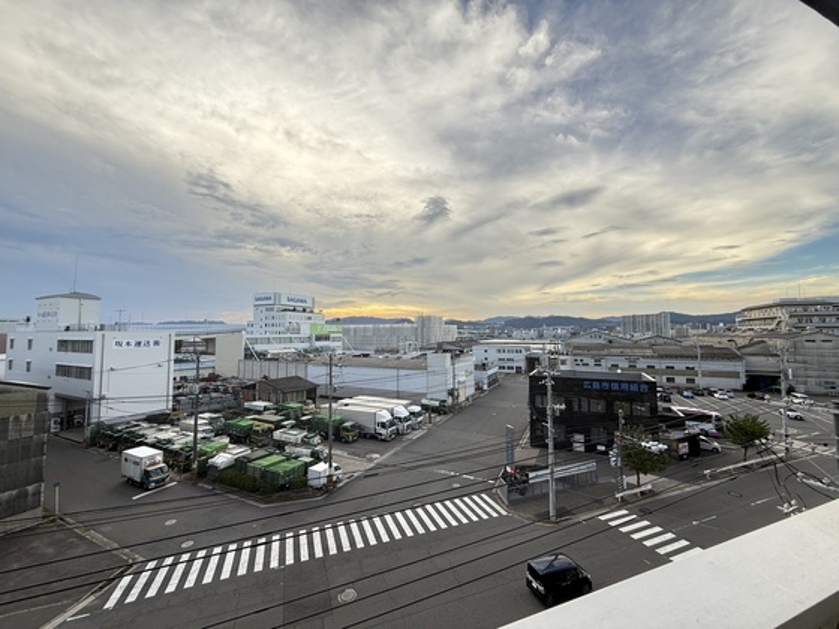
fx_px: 339
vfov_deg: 85.7
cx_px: 420
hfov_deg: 102.1
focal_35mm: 14
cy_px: 314
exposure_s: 1/195
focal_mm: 2.22
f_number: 2.2
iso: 50
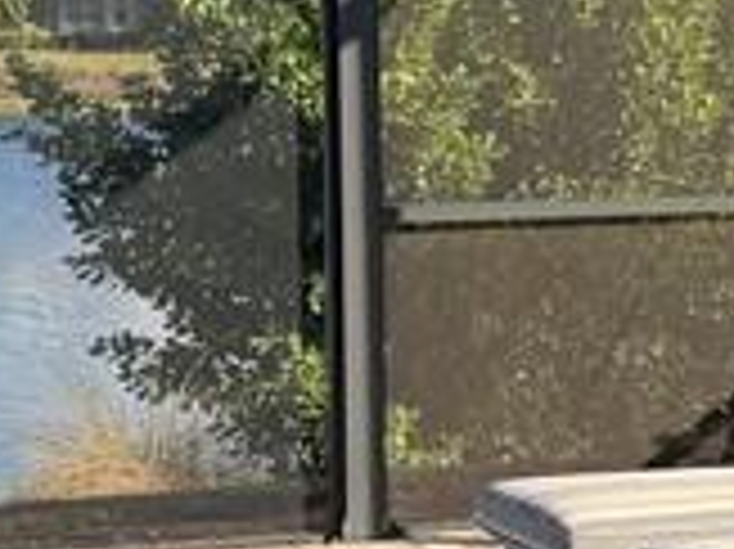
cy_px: 243
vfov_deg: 9.8
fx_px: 3199
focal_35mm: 151
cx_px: 1441
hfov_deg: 11.8
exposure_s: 1/1493
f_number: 1.78
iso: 80
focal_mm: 6.76
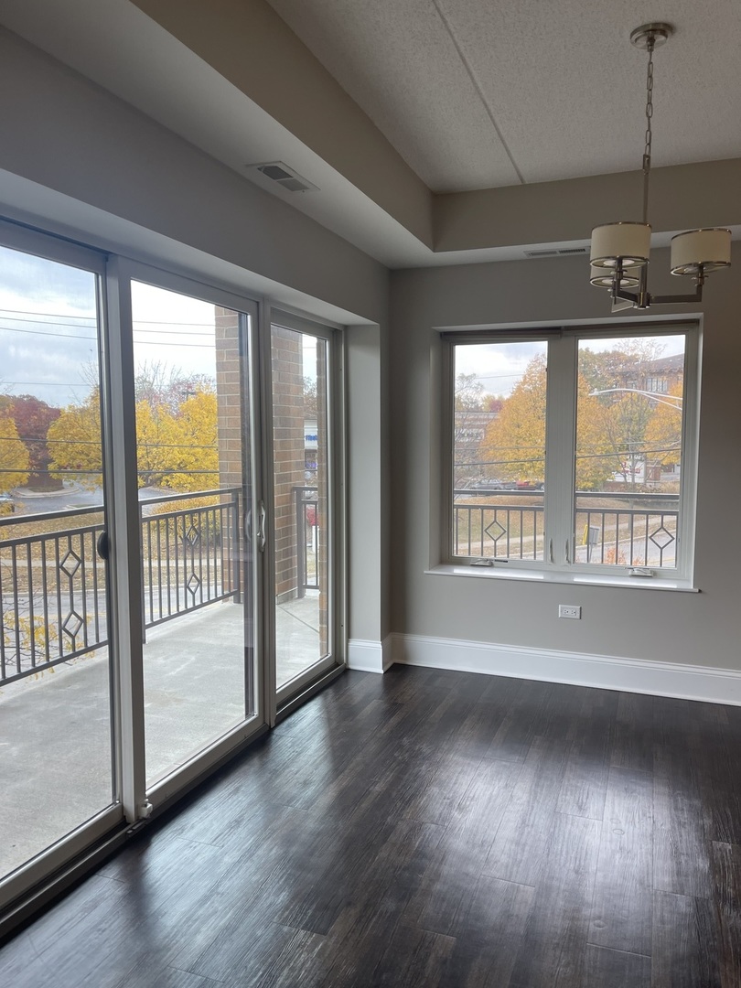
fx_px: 714
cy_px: 494
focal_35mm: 25
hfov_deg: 54.9
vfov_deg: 69.4
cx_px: 370
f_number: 1.6
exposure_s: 1/120
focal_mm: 5.1
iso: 50
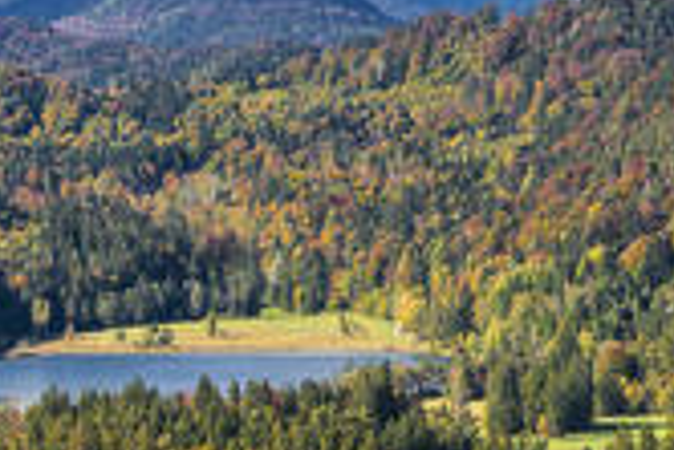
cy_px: 16
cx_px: 238
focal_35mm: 252
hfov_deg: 8.2
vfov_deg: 5.5
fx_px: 4722
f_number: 8
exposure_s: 1/640
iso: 200
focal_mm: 70
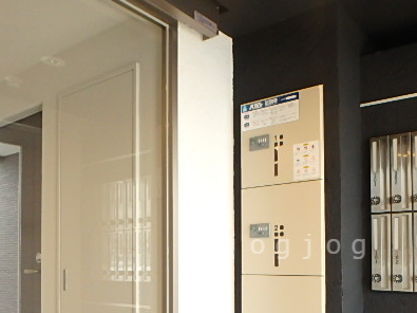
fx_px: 409
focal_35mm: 34
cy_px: 246
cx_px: 299
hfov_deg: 52.2
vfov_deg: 40.2
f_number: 3.5
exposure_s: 1/30
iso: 400
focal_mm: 3.7
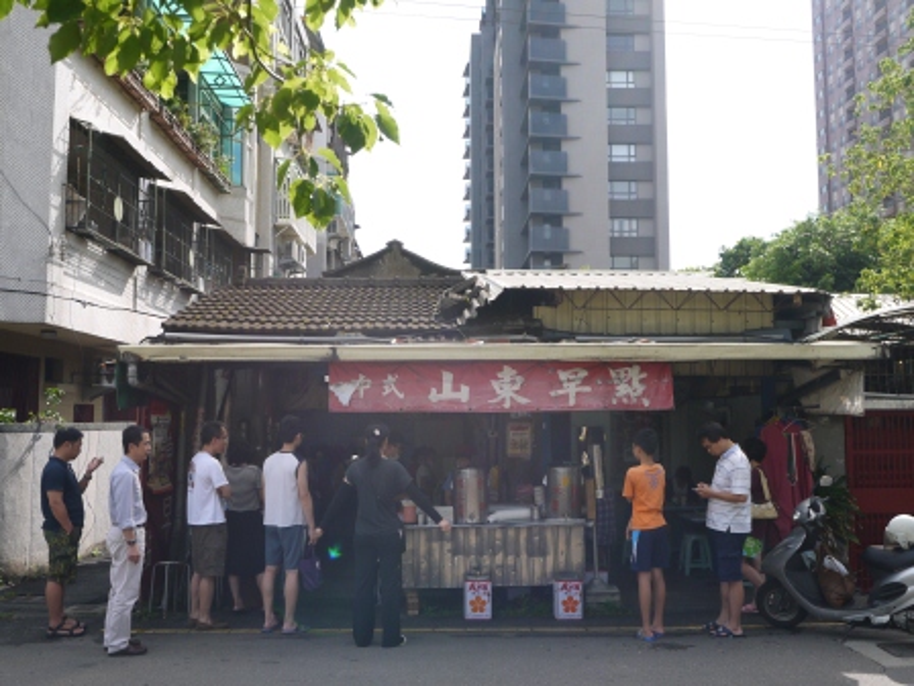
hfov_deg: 51.4
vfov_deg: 39.7
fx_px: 951
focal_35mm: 36
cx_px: 457
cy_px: 343
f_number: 7.1
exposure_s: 1/250
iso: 160
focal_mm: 18
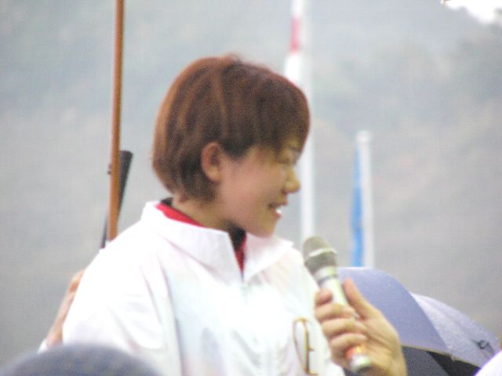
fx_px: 6265
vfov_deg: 3.4
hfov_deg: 4.6
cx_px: 251
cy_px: 188
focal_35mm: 432
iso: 400
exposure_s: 1/20
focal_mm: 72
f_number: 2.8
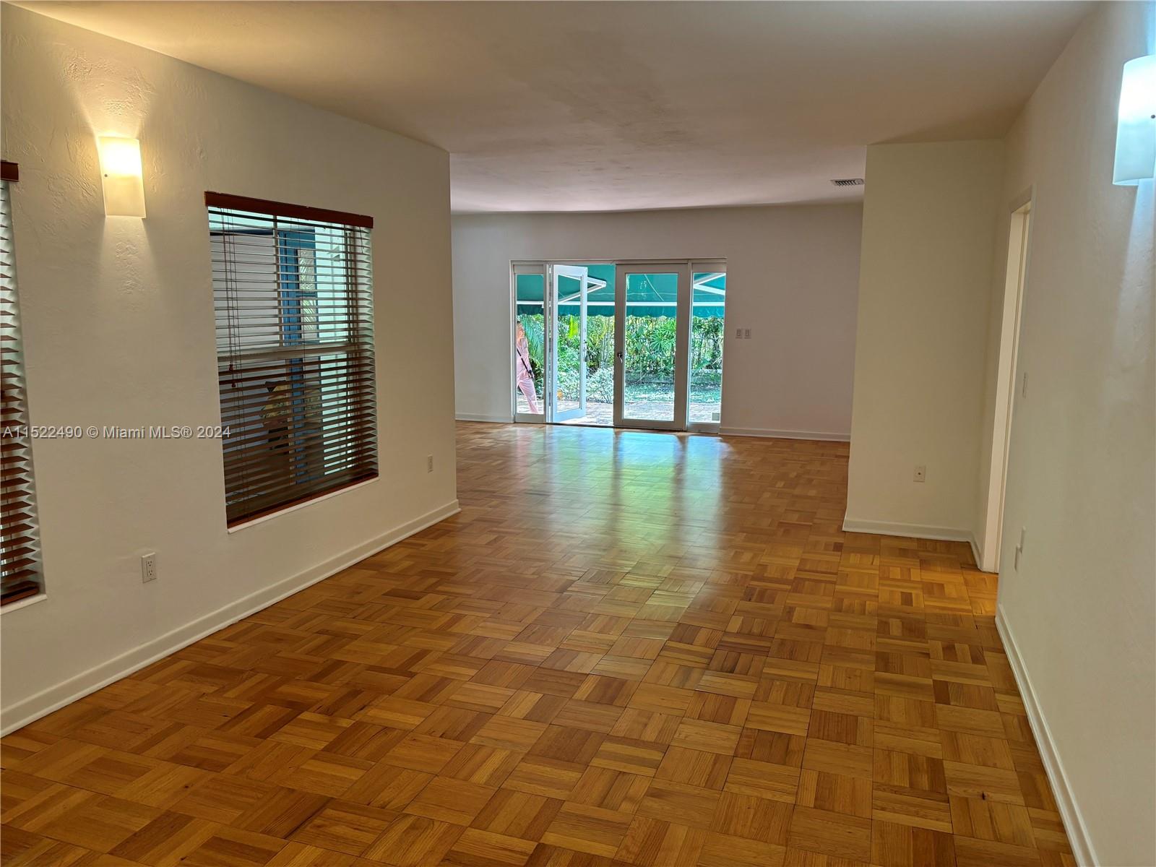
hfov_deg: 67.3
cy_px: 434
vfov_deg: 53.1
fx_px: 868
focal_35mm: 26
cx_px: 578
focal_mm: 5.96
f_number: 1.6
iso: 125
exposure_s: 1/60
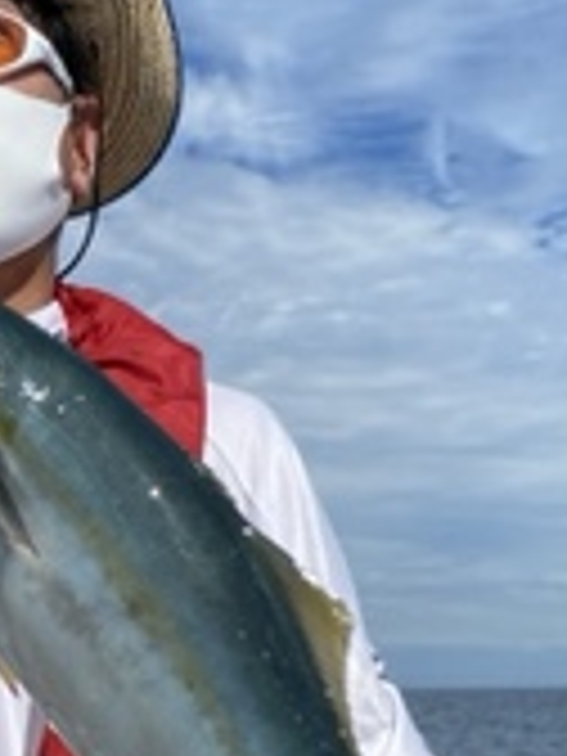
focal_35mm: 62
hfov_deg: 22.9
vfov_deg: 30.5
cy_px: 603
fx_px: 1354
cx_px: 27
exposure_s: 1/7194
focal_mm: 4.25
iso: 32
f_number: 1.8
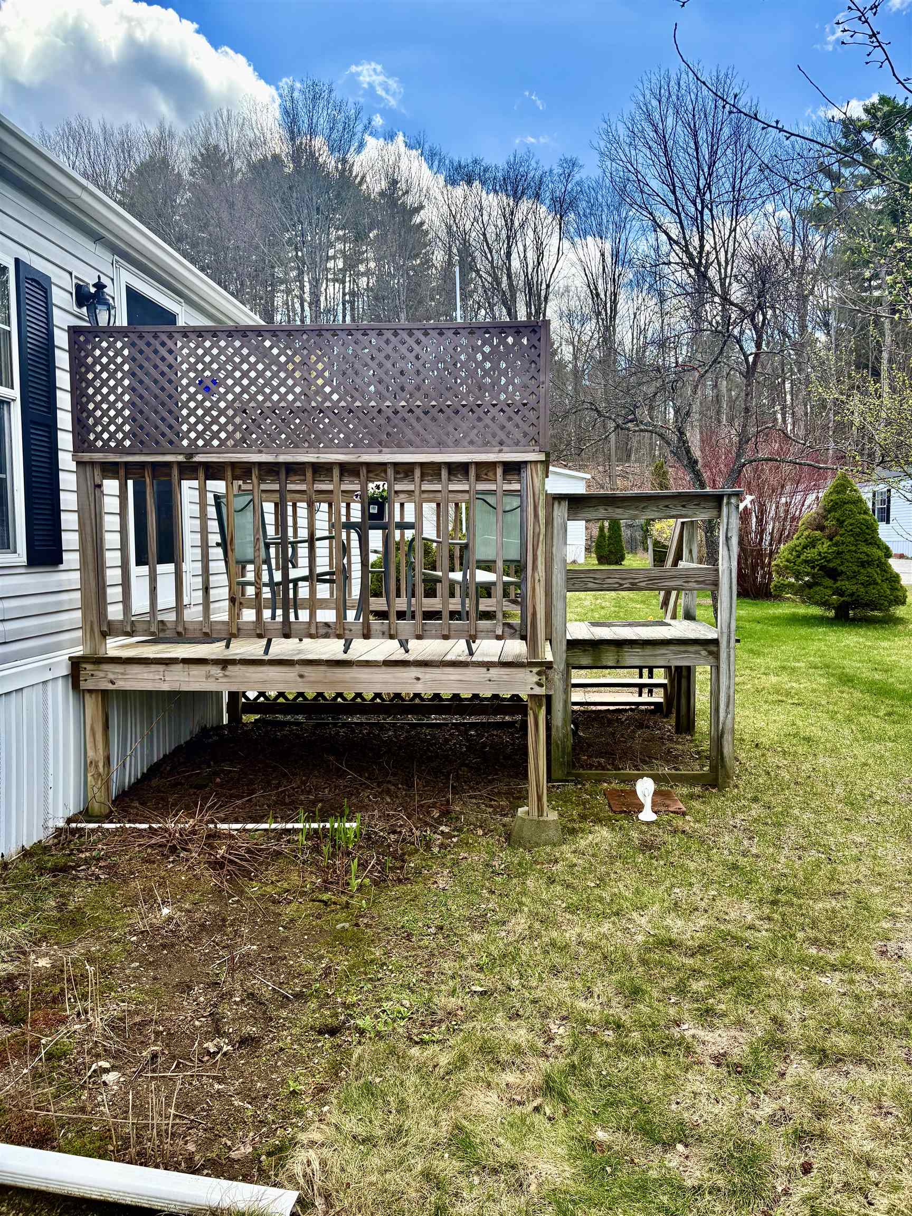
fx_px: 913
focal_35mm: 26
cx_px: 456
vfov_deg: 67.3
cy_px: 608
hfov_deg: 53.1
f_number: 1.6
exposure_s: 1/1196
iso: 64
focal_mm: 5.96
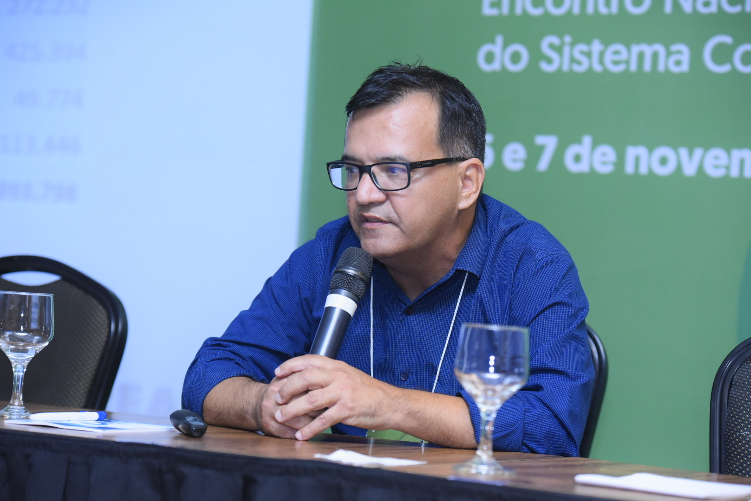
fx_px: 2336
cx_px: 376
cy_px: 250
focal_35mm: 112
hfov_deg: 18.3
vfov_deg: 12.2
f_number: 3.5
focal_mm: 112
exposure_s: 1/250
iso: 3200
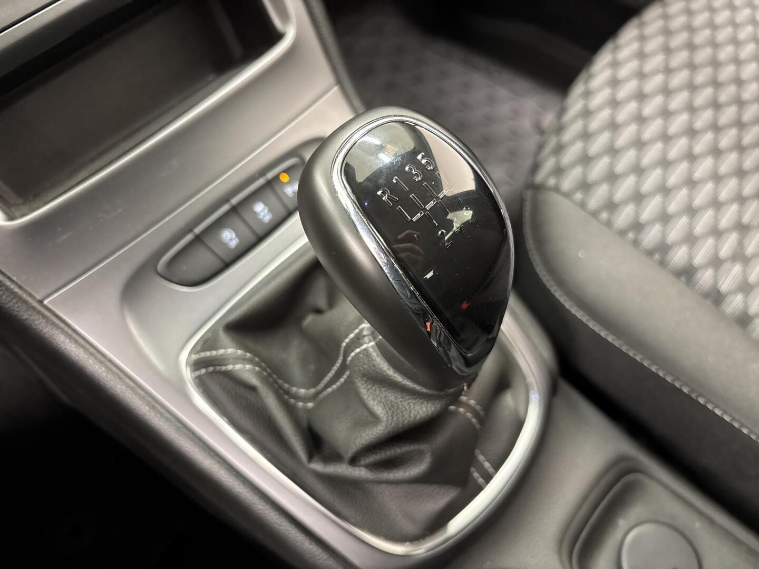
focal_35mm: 26
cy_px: 284
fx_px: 570
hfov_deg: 67.3
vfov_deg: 53.1
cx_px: 380
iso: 400
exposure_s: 1/33
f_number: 1.6
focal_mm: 5.96
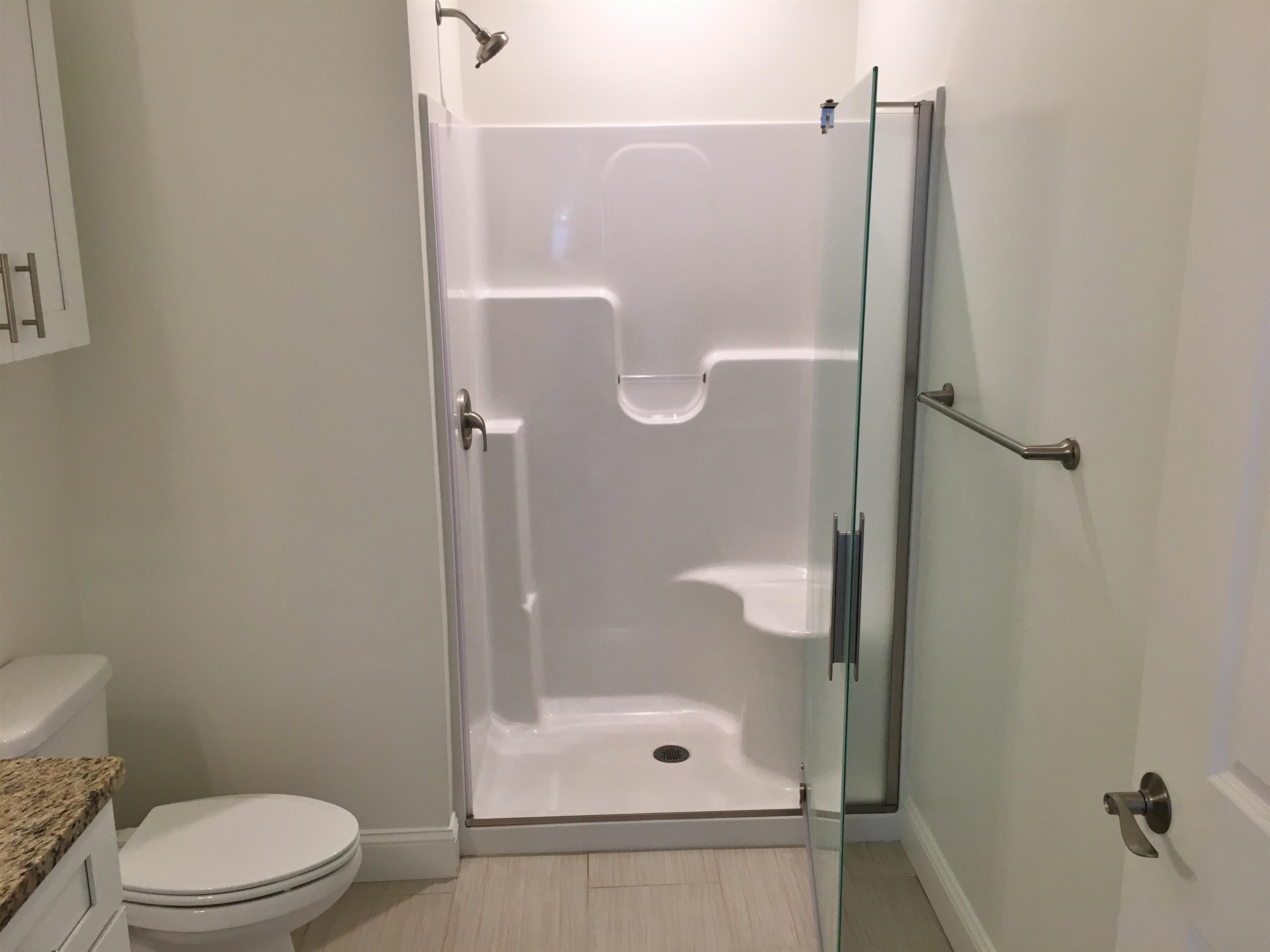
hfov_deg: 61.7
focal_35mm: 29
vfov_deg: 48.2
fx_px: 1064
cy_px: 476
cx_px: 635
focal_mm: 4.15
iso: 40
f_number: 2.2
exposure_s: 1/33
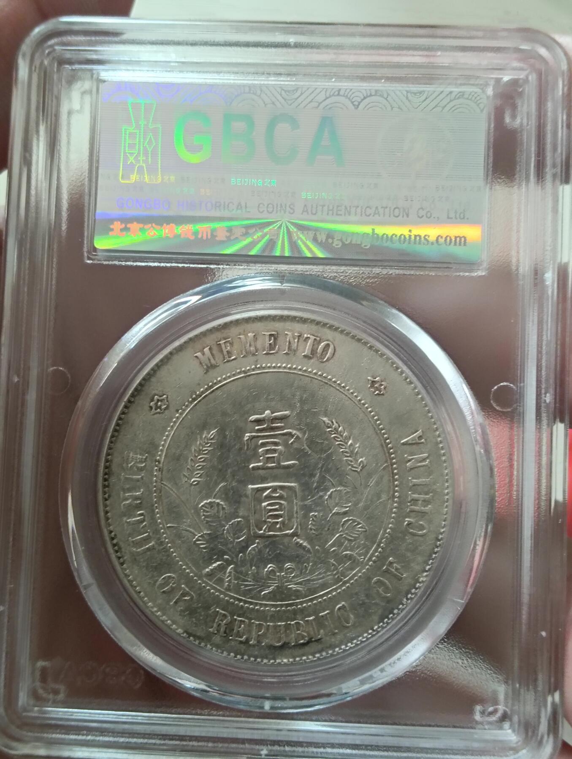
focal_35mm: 43
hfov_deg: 33.7
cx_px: 286
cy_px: 380
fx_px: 945
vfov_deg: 43.8
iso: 320
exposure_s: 1/33.3
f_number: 1.8
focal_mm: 3.98
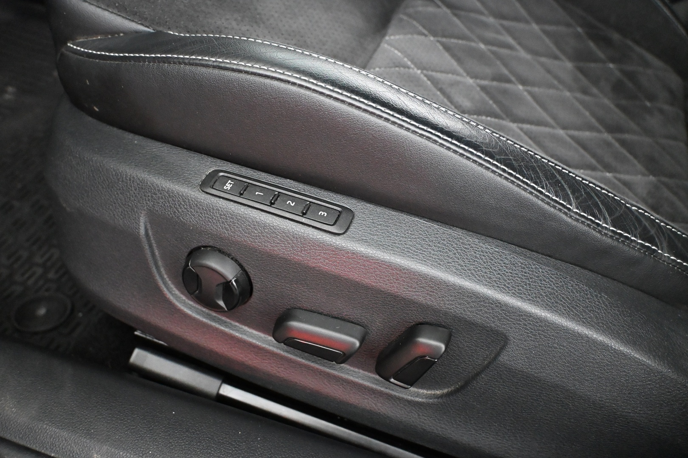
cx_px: 344
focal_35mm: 32
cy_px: 229
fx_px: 616
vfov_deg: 40.8
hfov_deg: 58.3
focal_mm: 21.5
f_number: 4
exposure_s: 1/30
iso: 8000
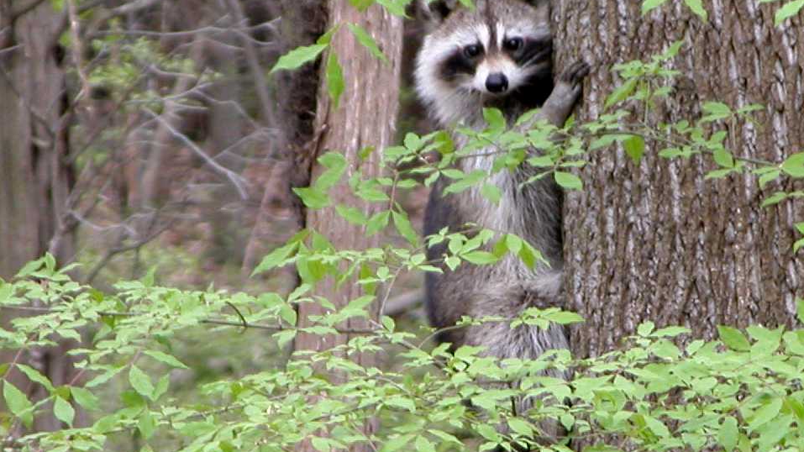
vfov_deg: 3.0
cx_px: 402
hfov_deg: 5.3
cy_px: 261
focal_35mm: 408
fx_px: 8697
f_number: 4.2
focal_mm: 71.2
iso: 100
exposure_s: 1/116
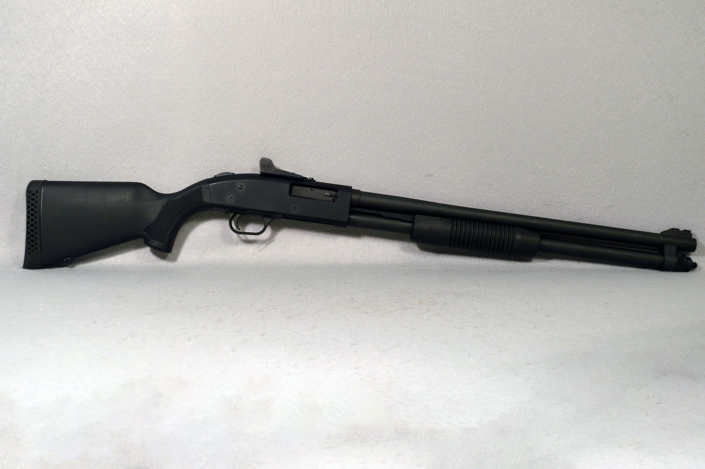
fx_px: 822
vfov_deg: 31.8
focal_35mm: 42
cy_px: 234
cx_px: 352
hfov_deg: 46.4
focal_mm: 28
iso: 400
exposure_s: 1/125
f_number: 5.6
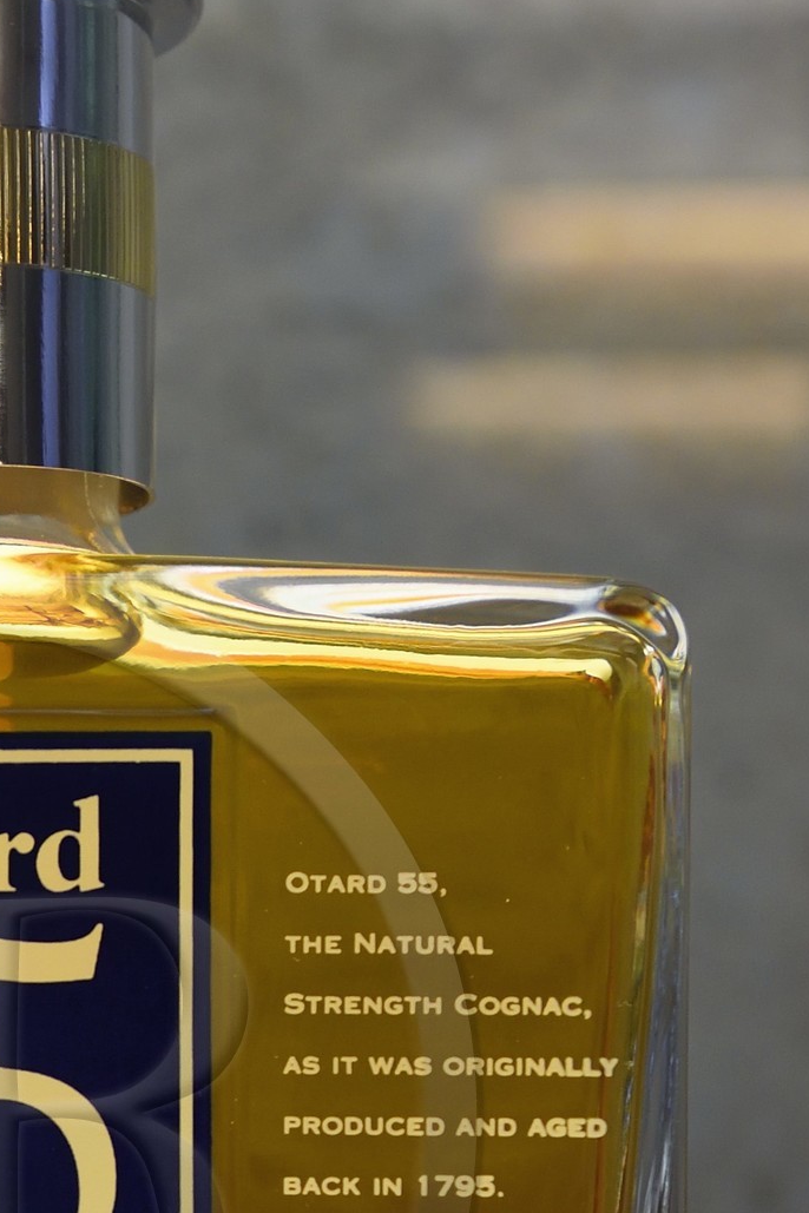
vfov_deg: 17.9
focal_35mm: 112
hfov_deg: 12.0
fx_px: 3775
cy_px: 1119
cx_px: -72
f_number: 7.1
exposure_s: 1/60
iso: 800
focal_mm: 48
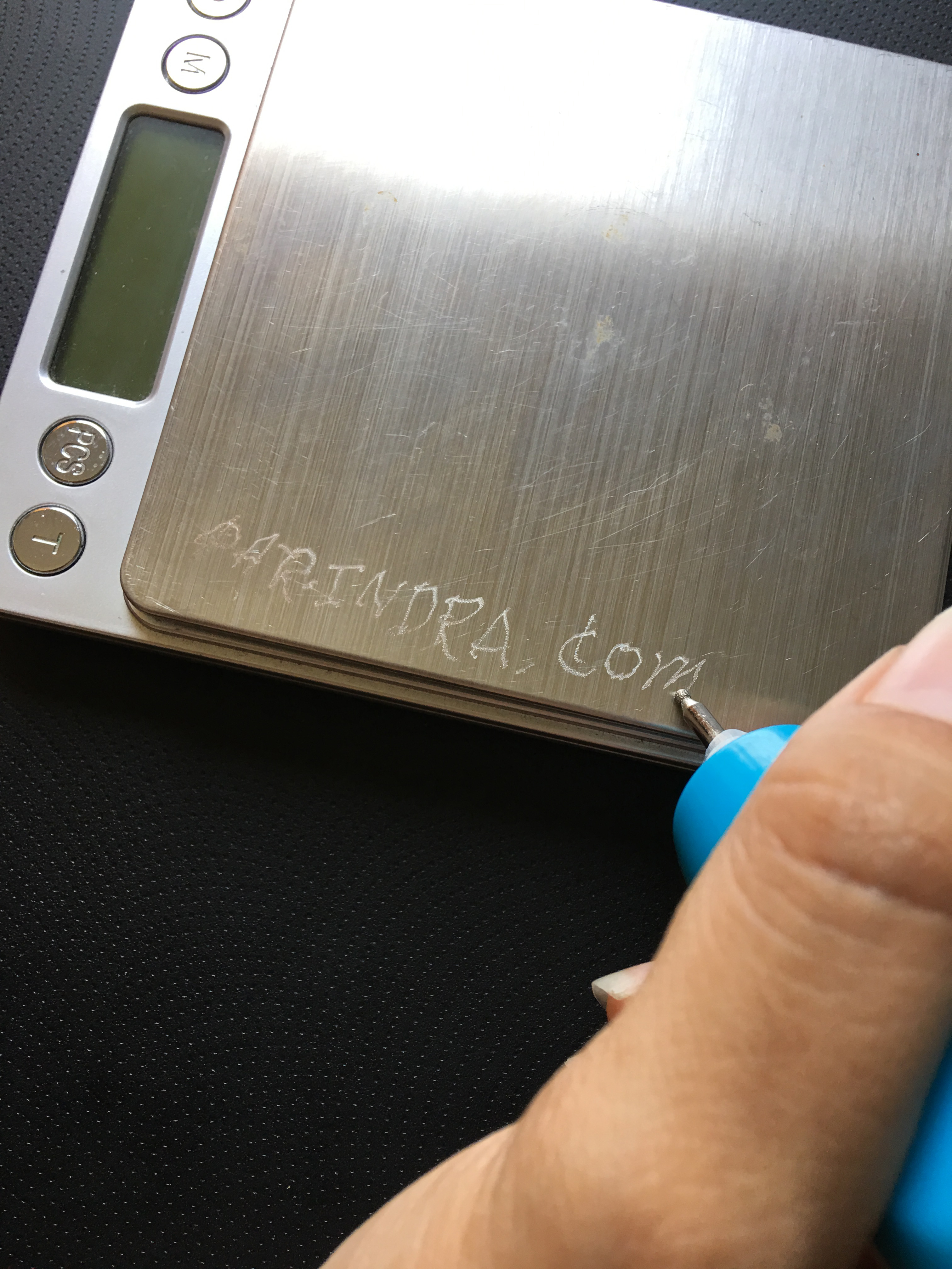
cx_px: 476
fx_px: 1063
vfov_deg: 61.7
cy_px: 634
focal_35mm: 29
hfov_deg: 48.2
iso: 32
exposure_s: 1/33
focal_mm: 4.15
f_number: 2.2
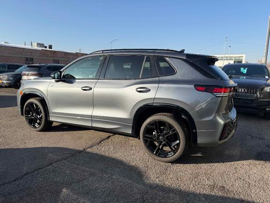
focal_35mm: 24
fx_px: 187
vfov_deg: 56.8
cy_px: 102
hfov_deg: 71.6
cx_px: 135
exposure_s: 1/2907
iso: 80
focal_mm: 6.76
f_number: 1.78
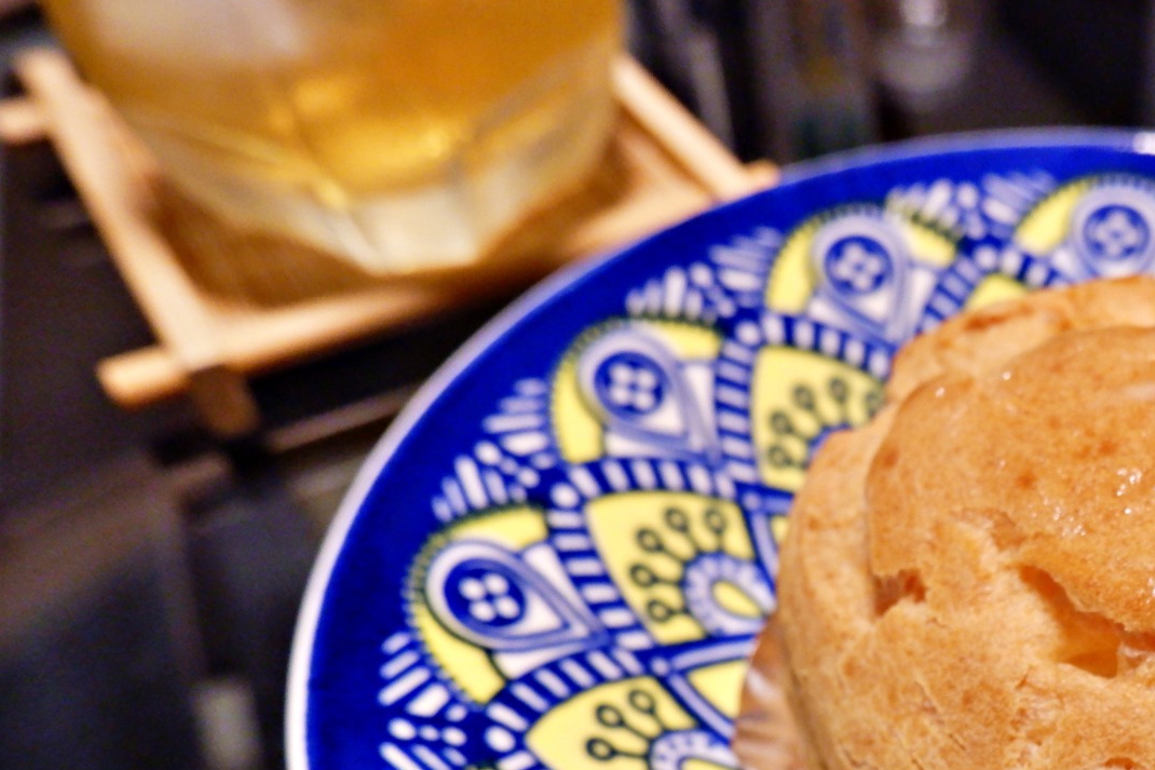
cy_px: 687
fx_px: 1379
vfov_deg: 29.9
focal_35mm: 43
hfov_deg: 41.6
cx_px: 1052
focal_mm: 15.2
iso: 2000
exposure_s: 1/25
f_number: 5
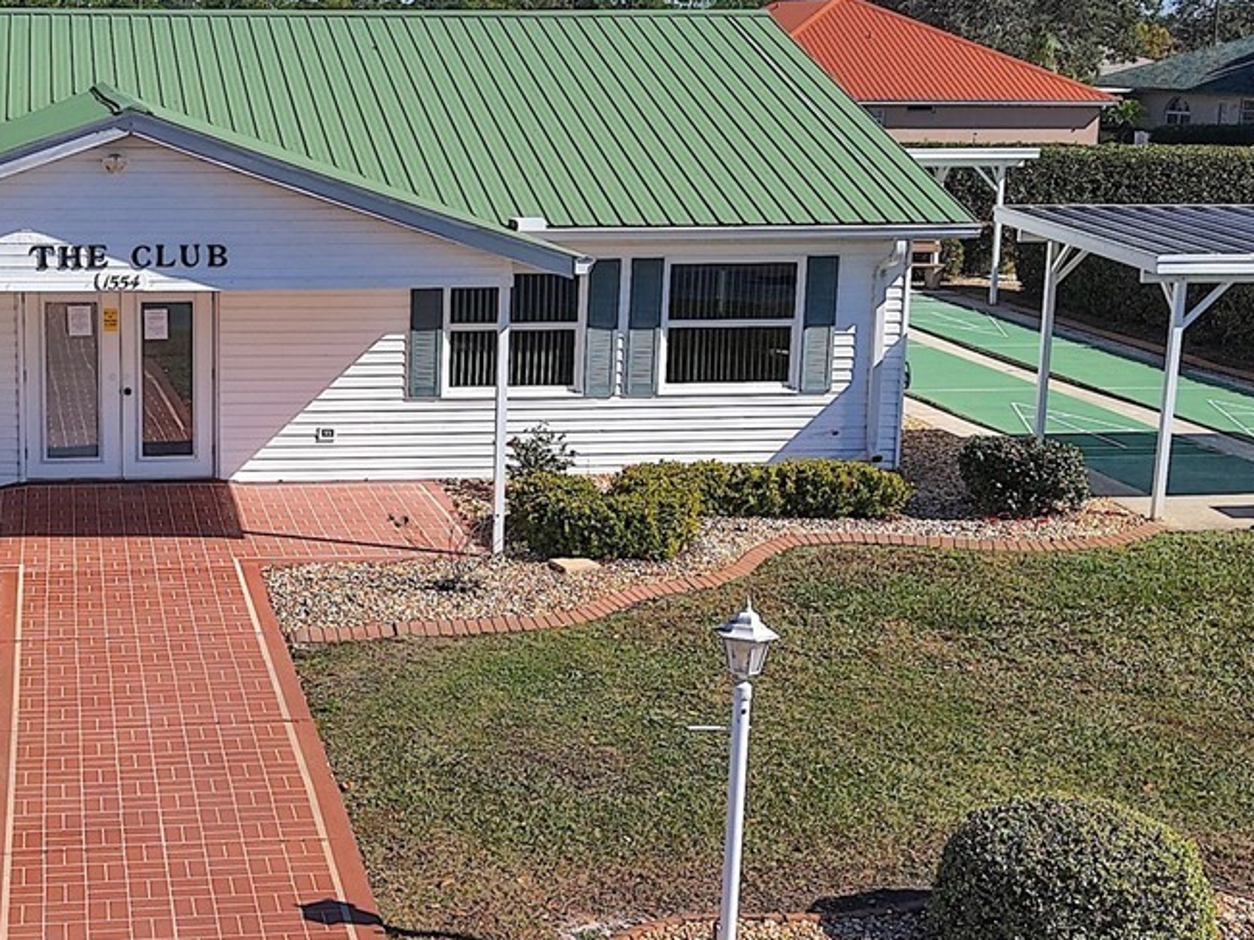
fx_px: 2137
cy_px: 433
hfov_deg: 31.8
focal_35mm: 59
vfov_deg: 24.8
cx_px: 250
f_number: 1.8
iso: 100
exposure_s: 1/6400
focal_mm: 8.67
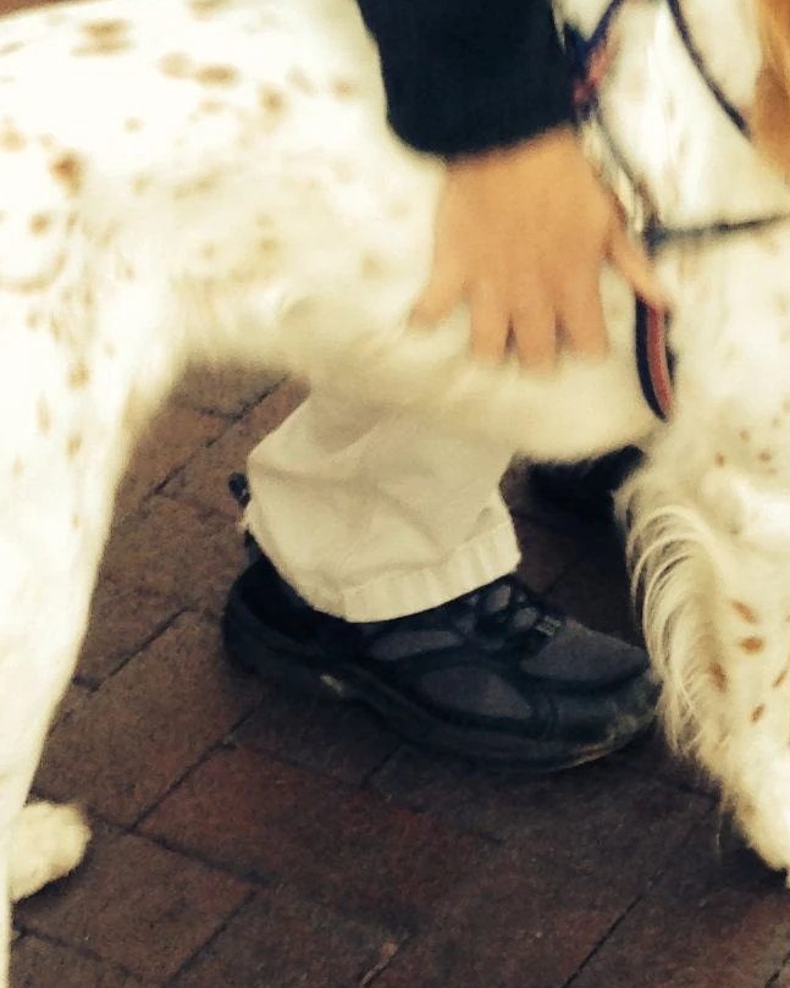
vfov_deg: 14.0
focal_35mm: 130
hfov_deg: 11.8
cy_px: -413
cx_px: 645
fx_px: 3800
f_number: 2.4
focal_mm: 4.12
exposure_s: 1/24
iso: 50
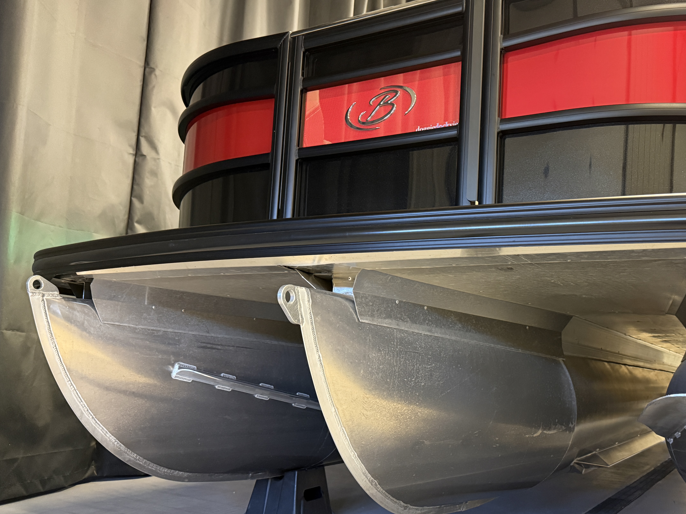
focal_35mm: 32
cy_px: 294
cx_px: 444
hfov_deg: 55.9
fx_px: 634
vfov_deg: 44.0
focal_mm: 6.76
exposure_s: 1/40
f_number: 1.78
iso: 640
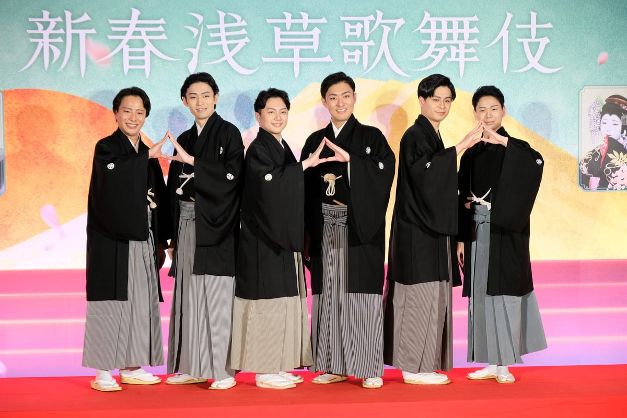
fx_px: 1445
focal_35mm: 83
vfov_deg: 16.5
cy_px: 209
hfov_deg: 24.5
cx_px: 314
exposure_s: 1/42
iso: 800
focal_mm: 55
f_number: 4
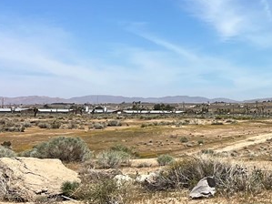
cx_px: 441
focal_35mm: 89
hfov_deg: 18.7
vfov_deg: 16.6
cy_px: 81
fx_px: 699
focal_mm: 5.7
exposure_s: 1/8000
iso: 50
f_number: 1.5
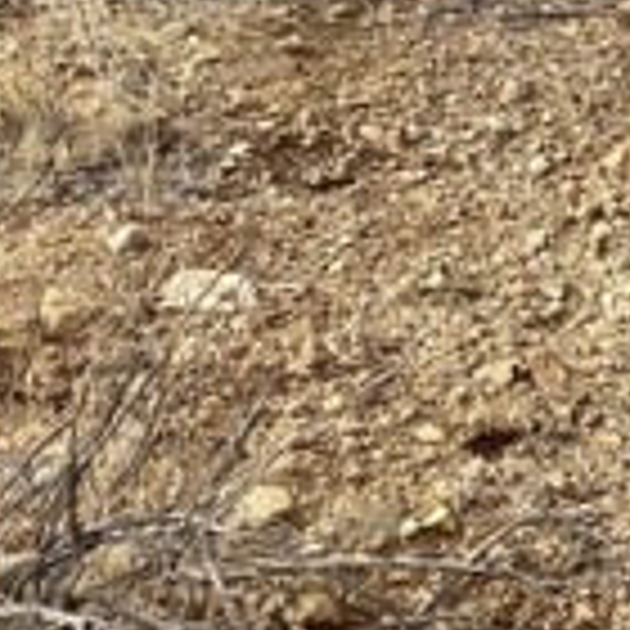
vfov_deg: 15.4
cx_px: 724
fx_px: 2162
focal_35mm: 105
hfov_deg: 16.0
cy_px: -284
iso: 32
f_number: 1.8
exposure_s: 1/2695
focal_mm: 4.25
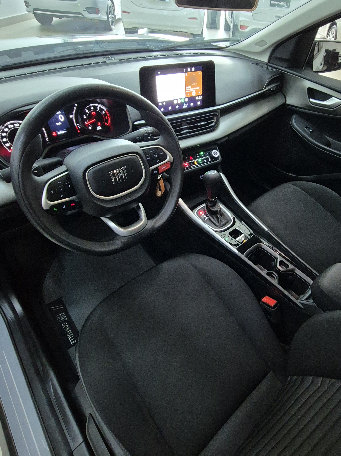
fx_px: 250
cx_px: 216
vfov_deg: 84.4
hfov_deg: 67.4
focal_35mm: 19
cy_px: 201
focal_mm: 2.2
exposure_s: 1/46
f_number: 2.2
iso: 1250
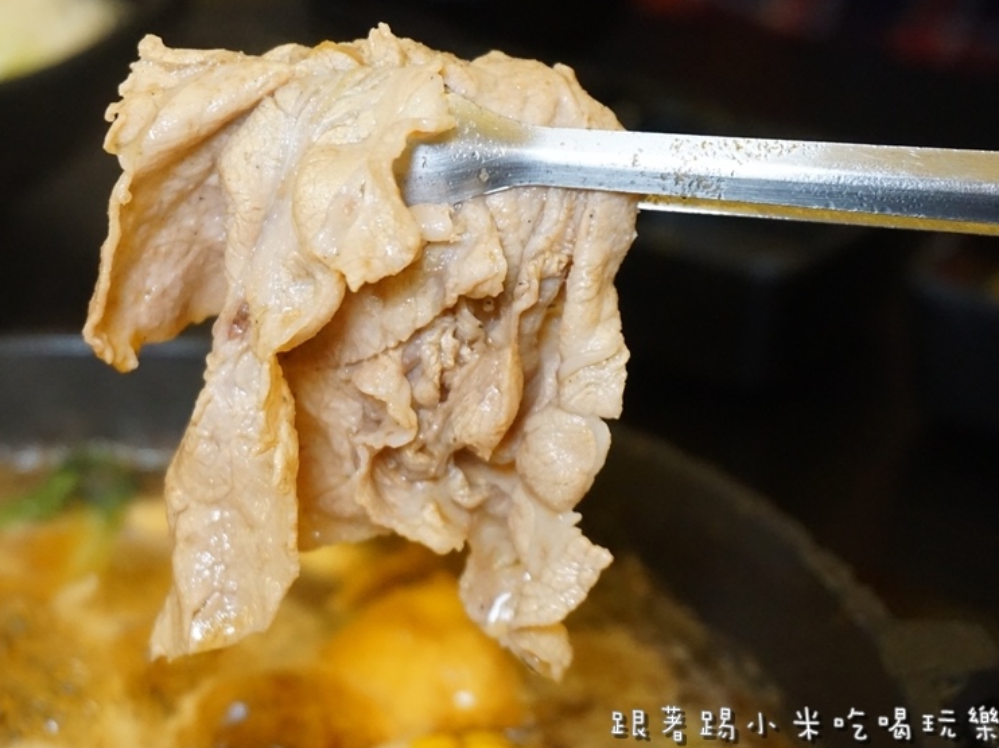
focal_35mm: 78
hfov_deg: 25.1
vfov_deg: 18.9
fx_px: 2241
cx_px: 370
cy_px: 305
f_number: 5.6
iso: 3200
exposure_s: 1/50
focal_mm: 39
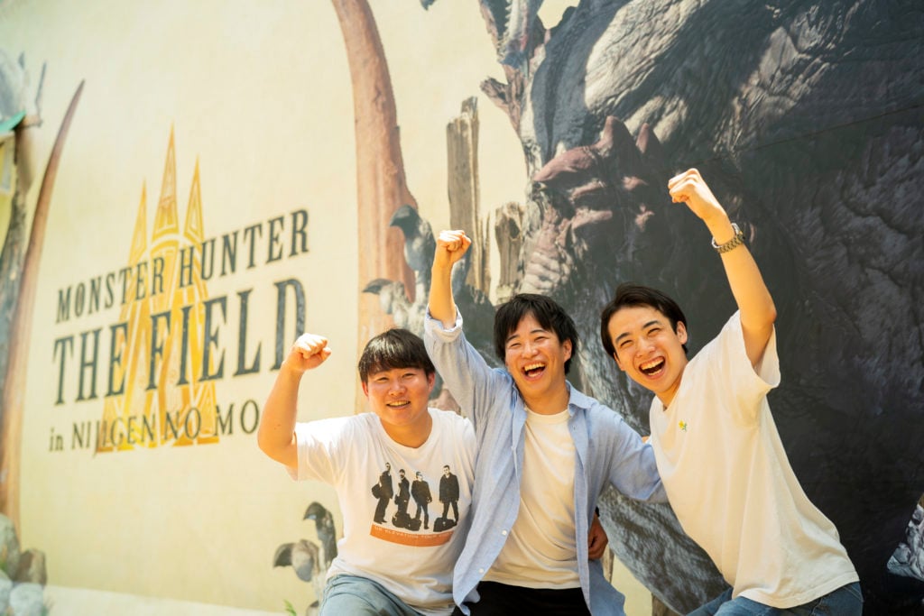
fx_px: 1283
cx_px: 462
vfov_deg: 27.0
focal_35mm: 50
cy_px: 308
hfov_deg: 39.6
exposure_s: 1/250
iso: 50
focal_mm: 50
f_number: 2.8
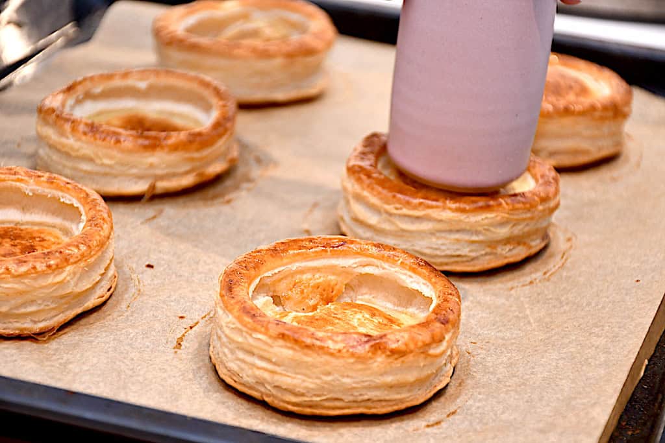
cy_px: 222
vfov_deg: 10.8
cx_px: 332
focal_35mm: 127
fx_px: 2346
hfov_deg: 16.1
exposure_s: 1/60
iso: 1250
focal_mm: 85
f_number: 5.3
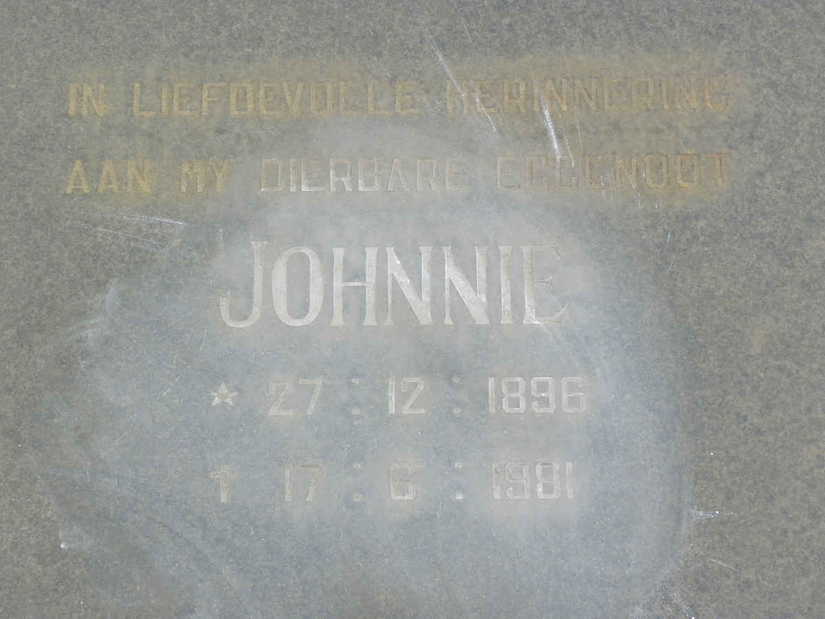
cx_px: 412
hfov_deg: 28.6
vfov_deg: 21.6
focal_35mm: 68
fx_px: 1621
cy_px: 310
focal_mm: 12.1
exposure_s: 1/200
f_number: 4.5
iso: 64
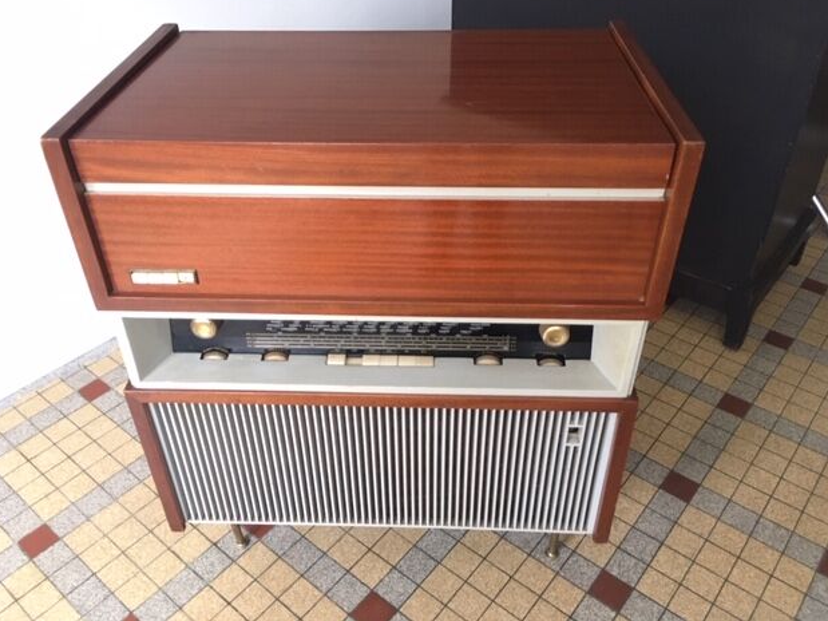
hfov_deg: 60.0
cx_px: 401
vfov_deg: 46.8
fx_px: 717
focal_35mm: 30
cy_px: 301
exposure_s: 1/33
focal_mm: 4.15
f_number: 2.2
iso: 200
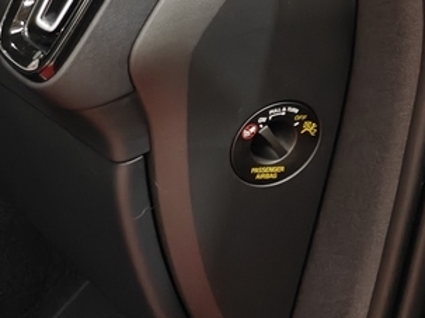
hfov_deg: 14.0
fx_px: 1399
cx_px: -474
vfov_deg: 12.9
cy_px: 25
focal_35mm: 114
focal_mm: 5.59
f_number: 1.8
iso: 160
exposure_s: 1/44
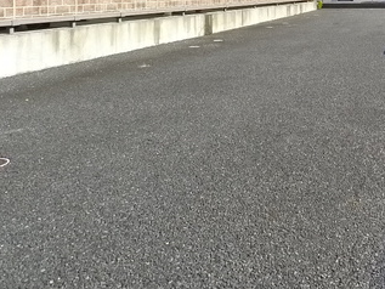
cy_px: 2
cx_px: 390
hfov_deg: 33.0
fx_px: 590
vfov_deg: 26.1
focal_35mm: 53
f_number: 3.5
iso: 400
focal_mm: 5.1
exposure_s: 1/500
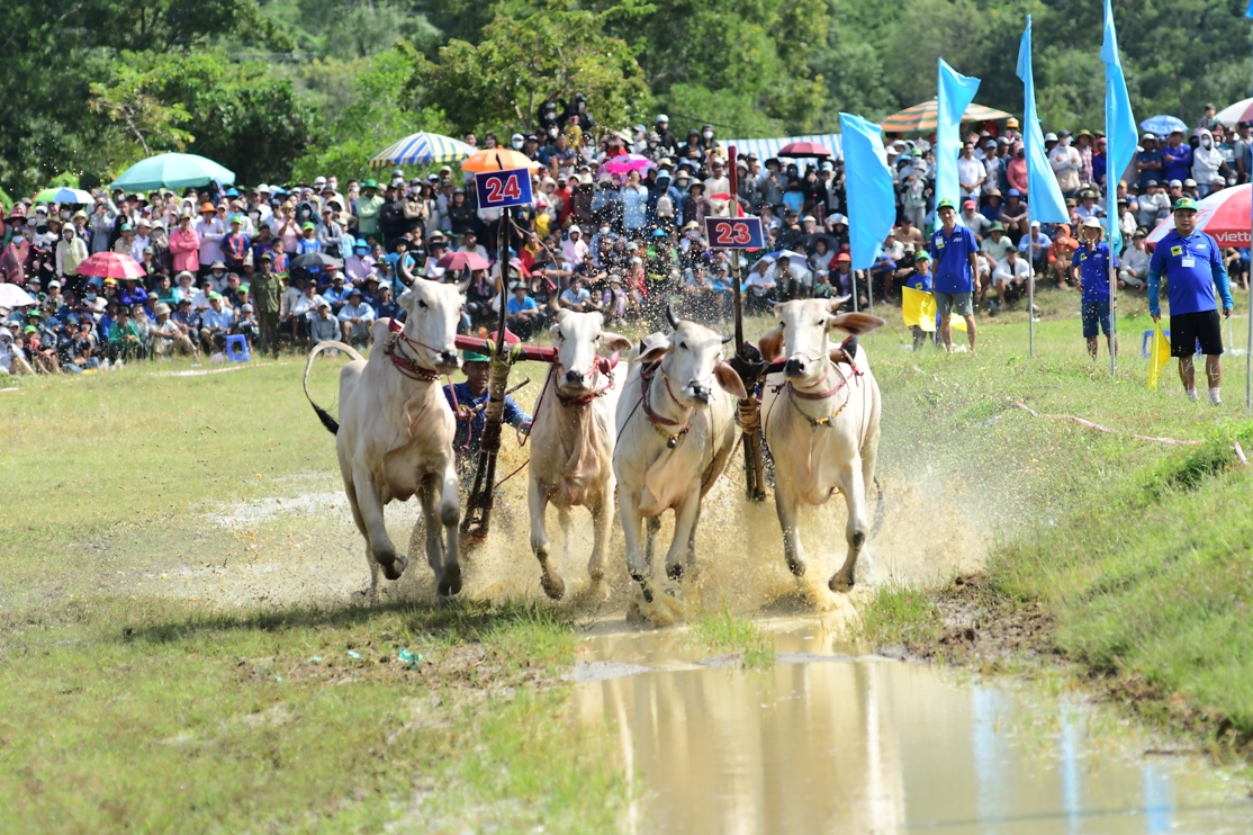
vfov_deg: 4.6
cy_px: 418
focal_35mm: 300
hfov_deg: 6.9
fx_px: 10438
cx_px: 626
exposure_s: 1/640
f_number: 4
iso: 200
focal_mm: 200
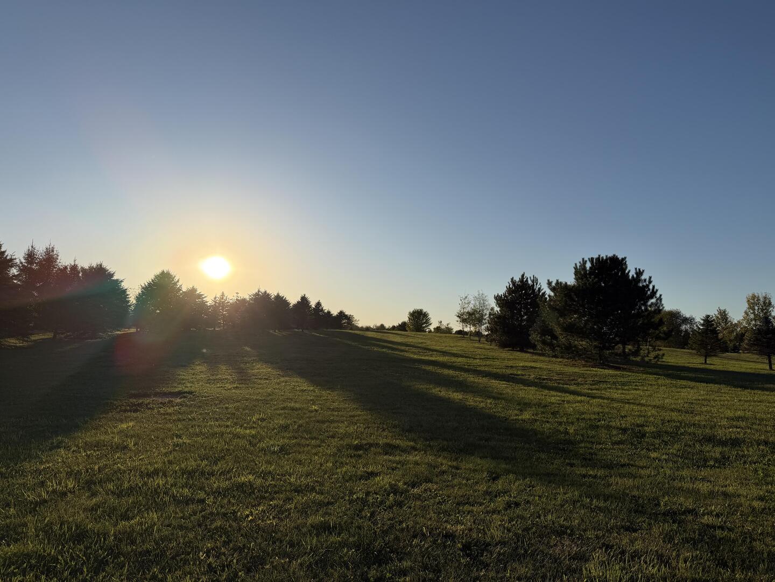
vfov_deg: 56.8
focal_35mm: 24
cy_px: 291
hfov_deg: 71.6
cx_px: 388
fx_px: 537
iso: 80
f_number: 1.78
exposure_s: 1/8130
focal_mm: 6.76
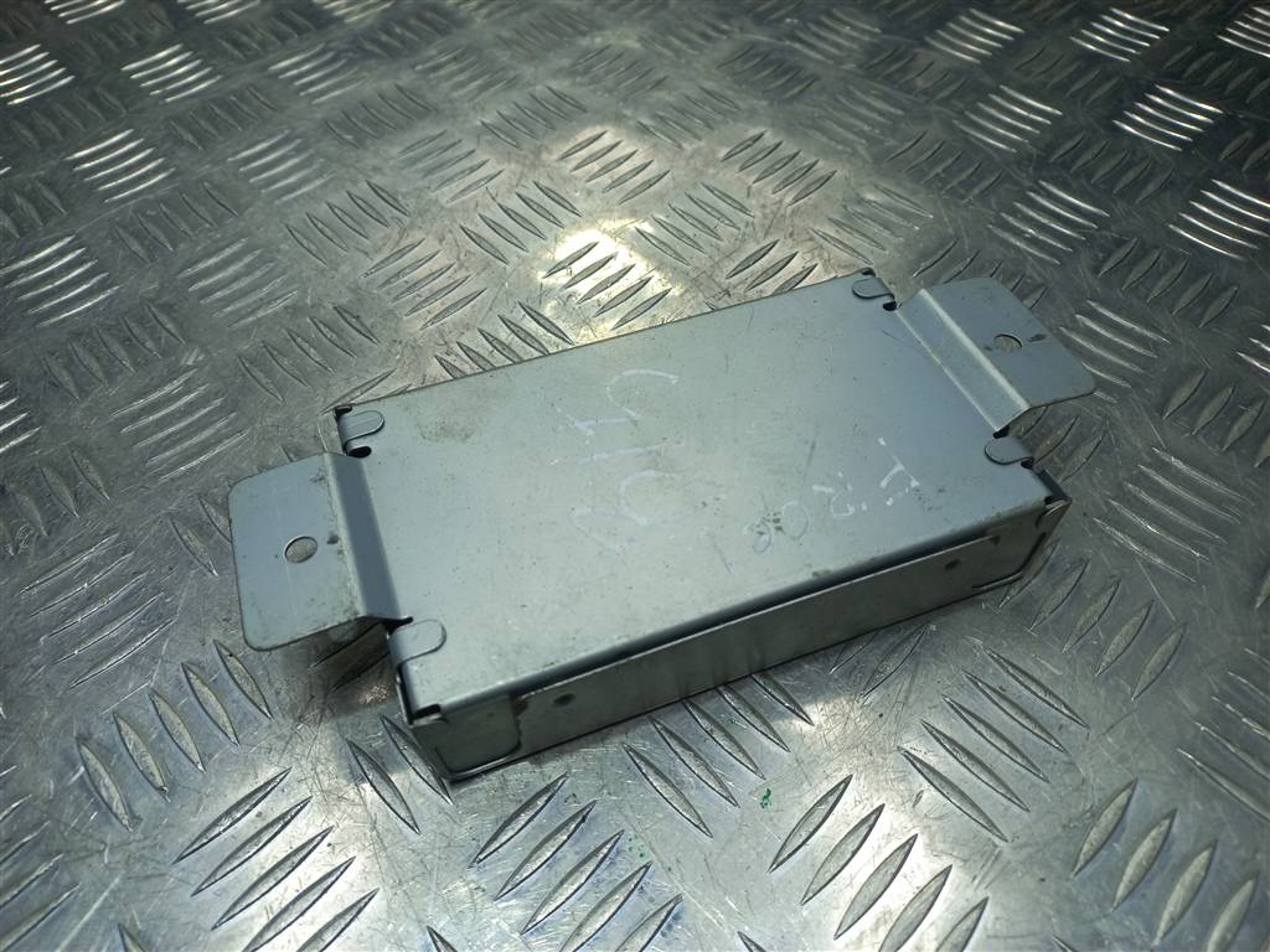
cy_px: 476
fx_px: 917
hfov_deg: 69.4
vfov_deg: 54.9
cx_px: 635
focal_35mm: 25
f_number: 1.8
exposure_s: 1/100
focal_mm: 4.6
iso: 25
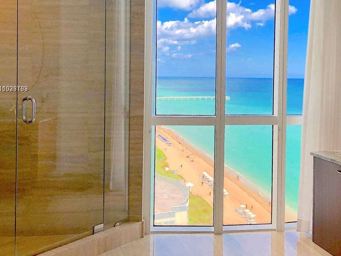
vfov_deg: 32.7
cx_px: 243
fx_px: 434
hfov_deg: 42.0
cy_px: 89
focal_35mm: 44
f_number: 1.8
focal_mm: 4
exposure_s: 1/546
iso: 20
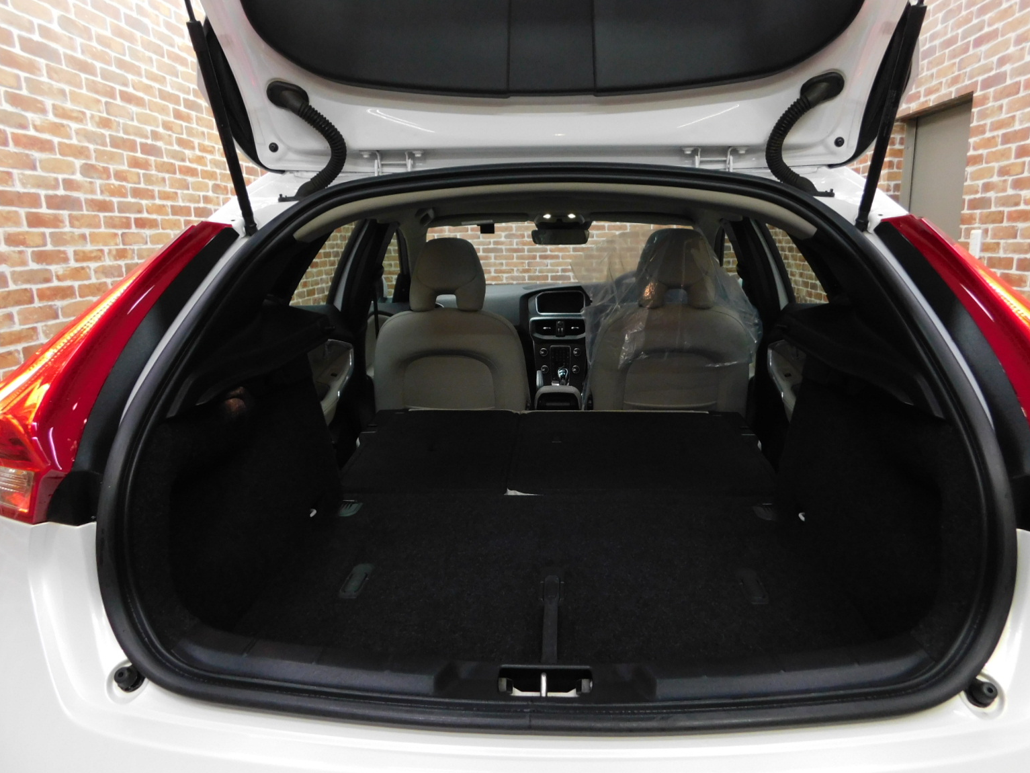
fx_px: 714
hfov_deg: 71.6
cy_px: 382
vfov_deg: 56.8
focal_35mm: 24
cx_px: 531
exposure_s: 1/30
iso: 320
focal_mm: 4
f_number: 3
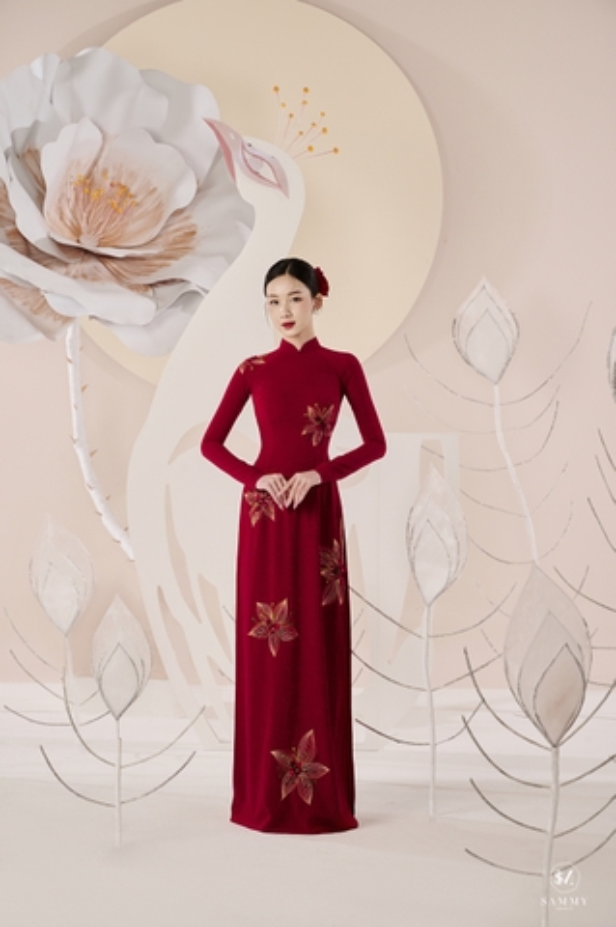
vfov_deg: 28.9
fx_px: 1800
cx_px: 308
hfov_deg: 19.4
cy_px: 464
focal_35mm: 70
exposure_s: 1/125
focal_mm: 70
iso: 160
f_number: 8
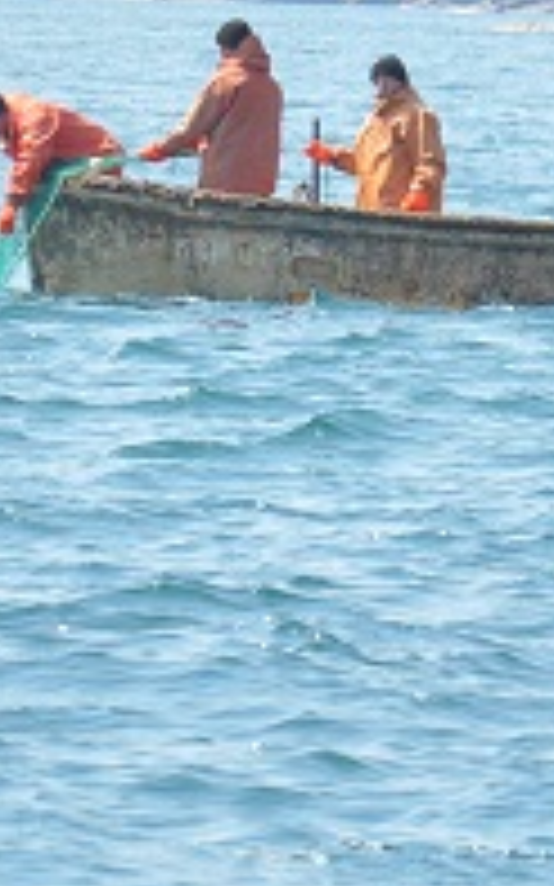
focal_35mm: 699
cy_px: 216
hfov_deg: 1.9
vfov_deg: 3.0
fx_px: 16904
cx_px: 468
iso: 400
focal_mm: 105
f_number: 9
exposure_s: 1/320
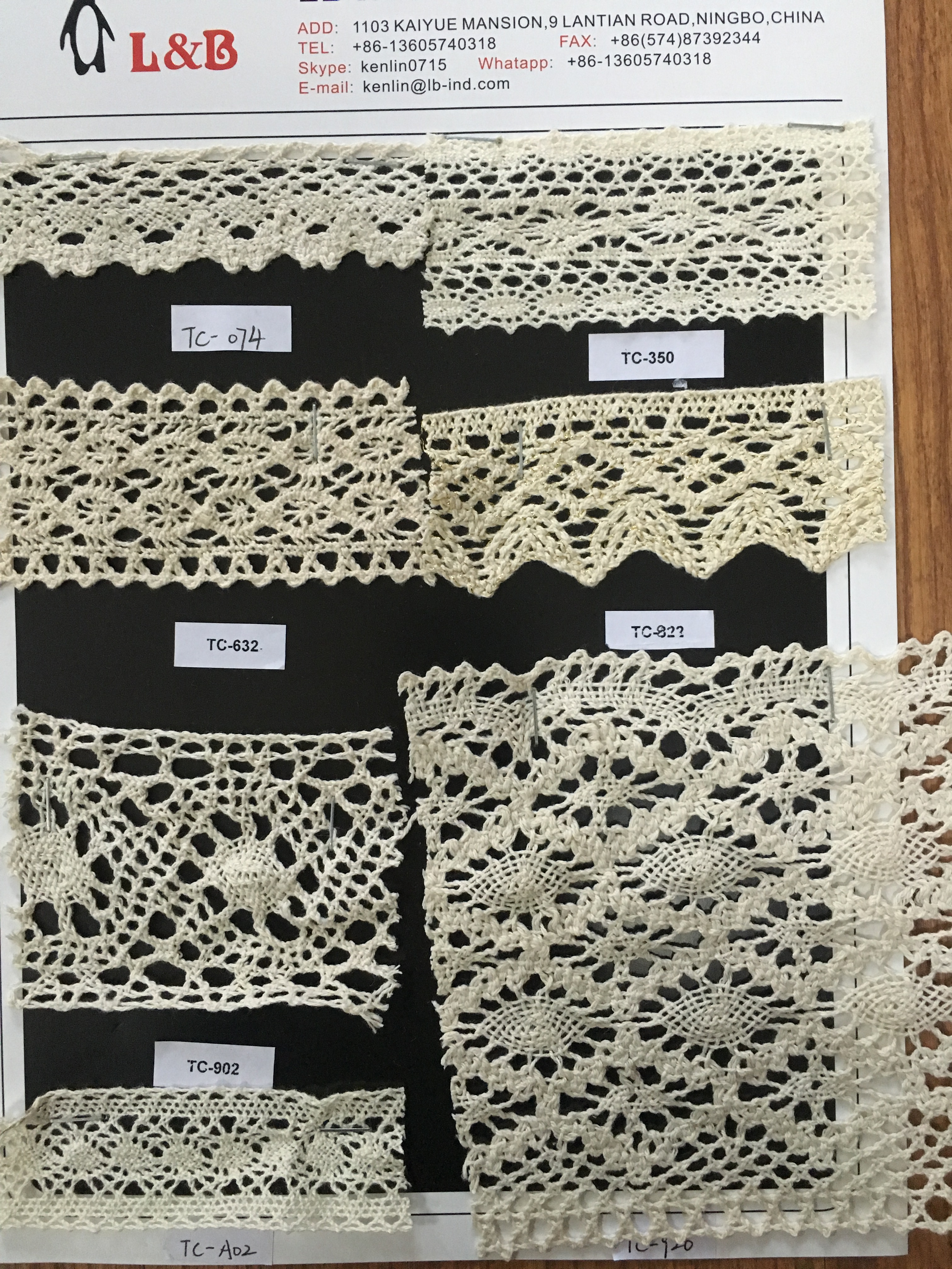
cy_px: 634
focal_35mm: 29
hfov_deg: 48.2
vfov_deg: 61.7
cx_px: 476
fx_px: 1063
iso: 200
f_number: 2.2
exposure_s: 1/25
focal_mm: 4.15
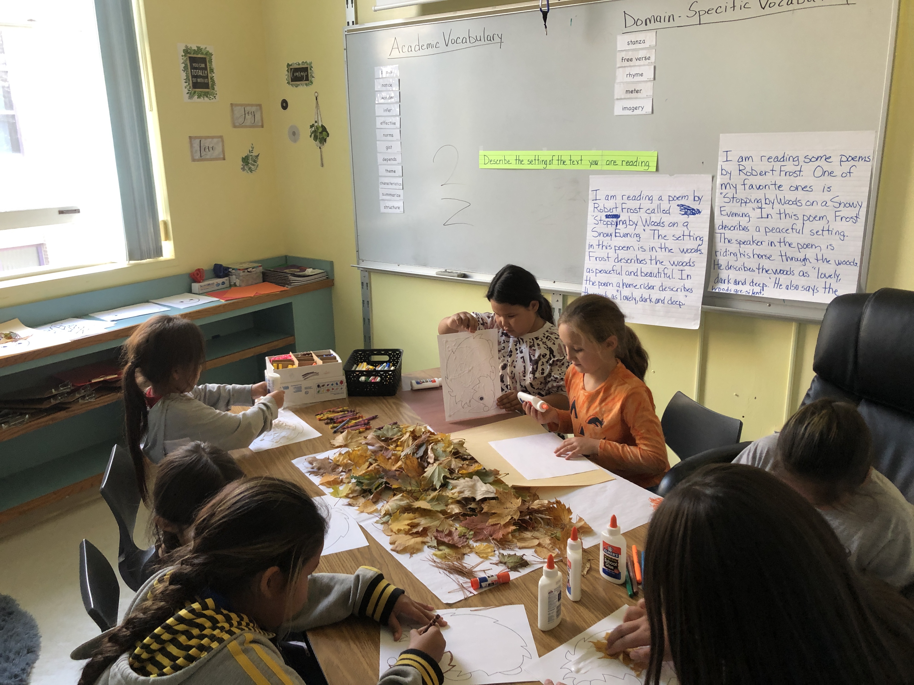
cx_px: 457
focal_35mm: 28
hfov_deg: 63.4
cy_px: 342
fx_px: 739
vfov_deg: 49.7
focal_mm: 3.99
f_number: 1.8
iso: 40
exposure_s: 1/17
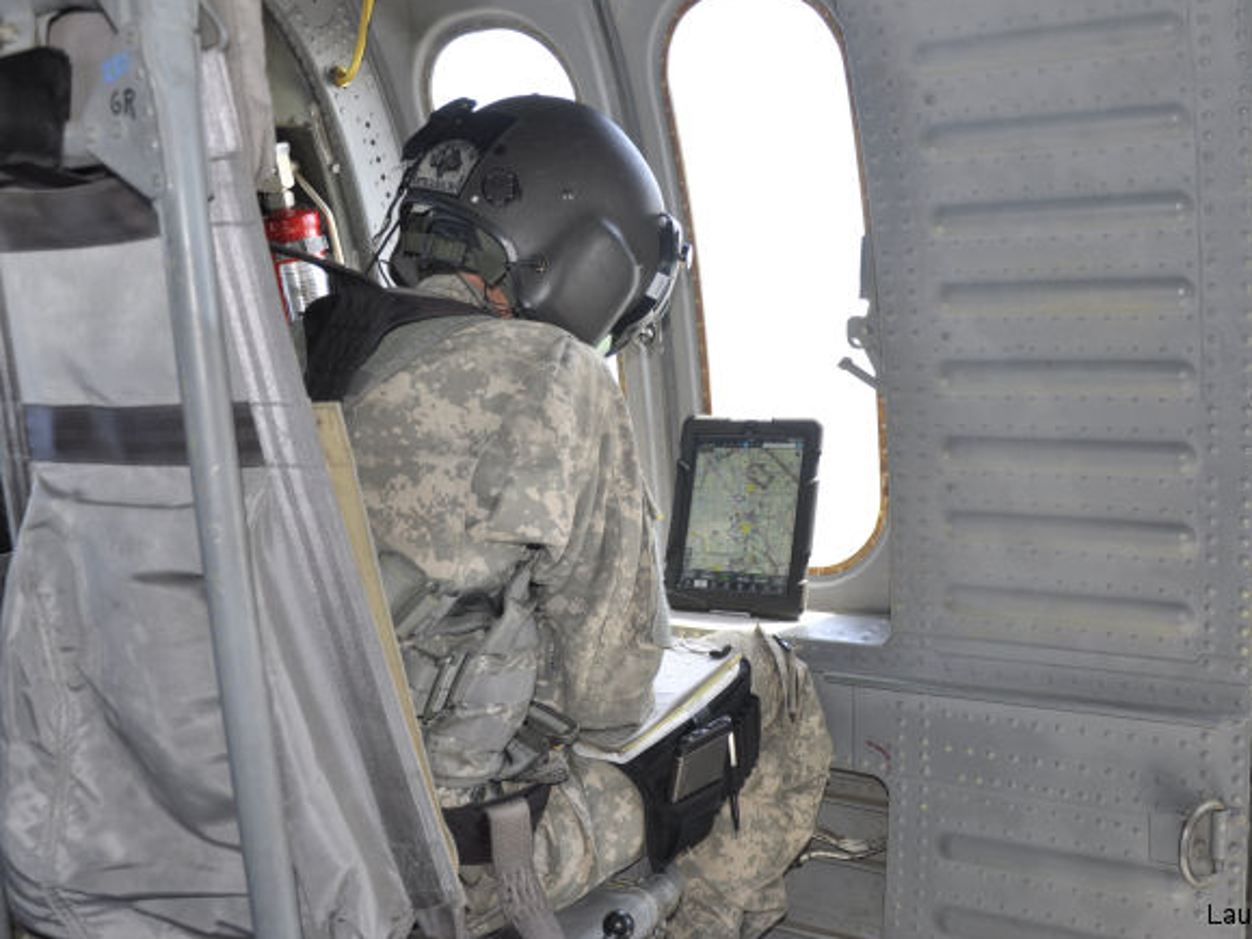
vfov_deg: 39.0
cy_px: 442
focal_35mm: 37
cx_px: 653
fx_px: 1323
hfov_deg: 50.6
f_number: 3.8
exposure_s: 1/125
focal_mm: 21
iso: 200
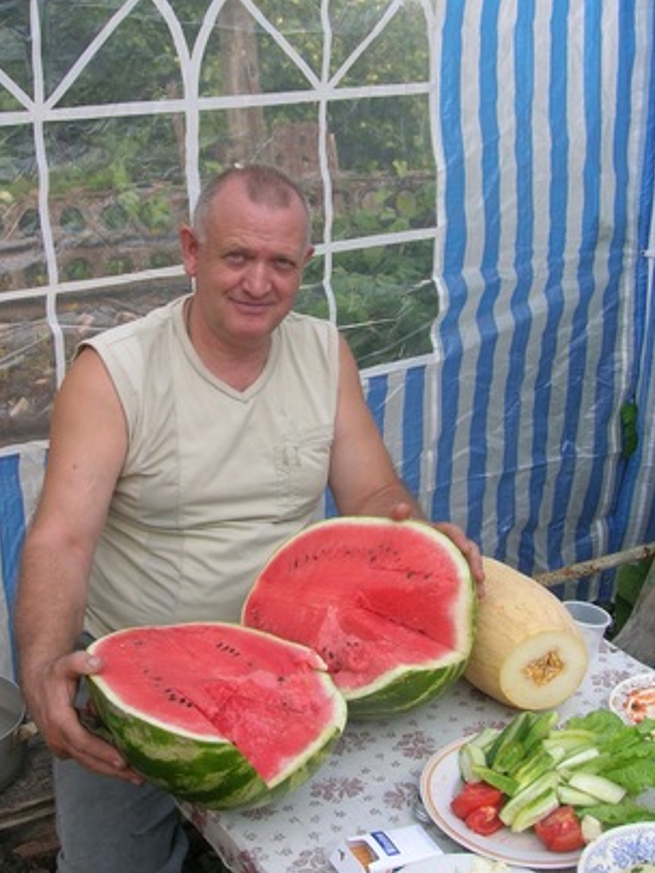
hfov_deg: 34.3
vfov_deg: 44.7
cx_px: 262
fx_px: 1059
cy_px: 399
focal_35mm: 42
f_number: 4.9
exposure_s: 1/69.7
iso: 50
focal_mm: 5.7
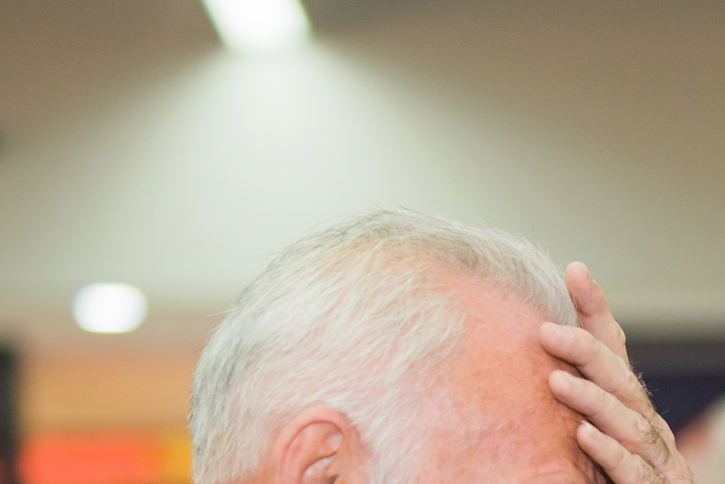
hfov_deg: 11.3
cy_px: 830
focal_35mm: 179
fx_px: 3607
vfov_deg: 7.5
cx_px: 861
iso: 64
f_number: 1.4
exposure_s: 1/250
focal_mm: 50
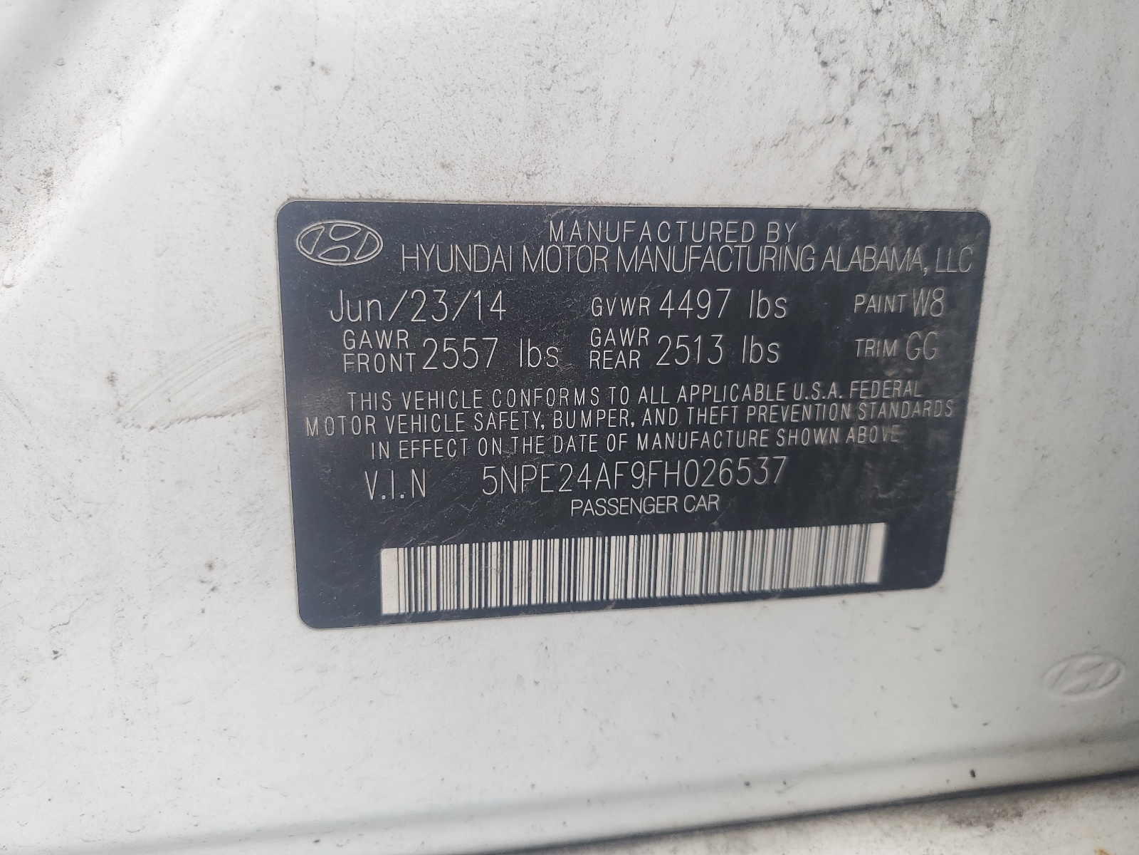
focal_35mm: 26
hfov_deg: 67.3
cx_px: 570
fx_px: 856
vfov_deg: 53.1
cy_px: 428
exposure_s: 1/345
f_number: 1.5
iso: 50
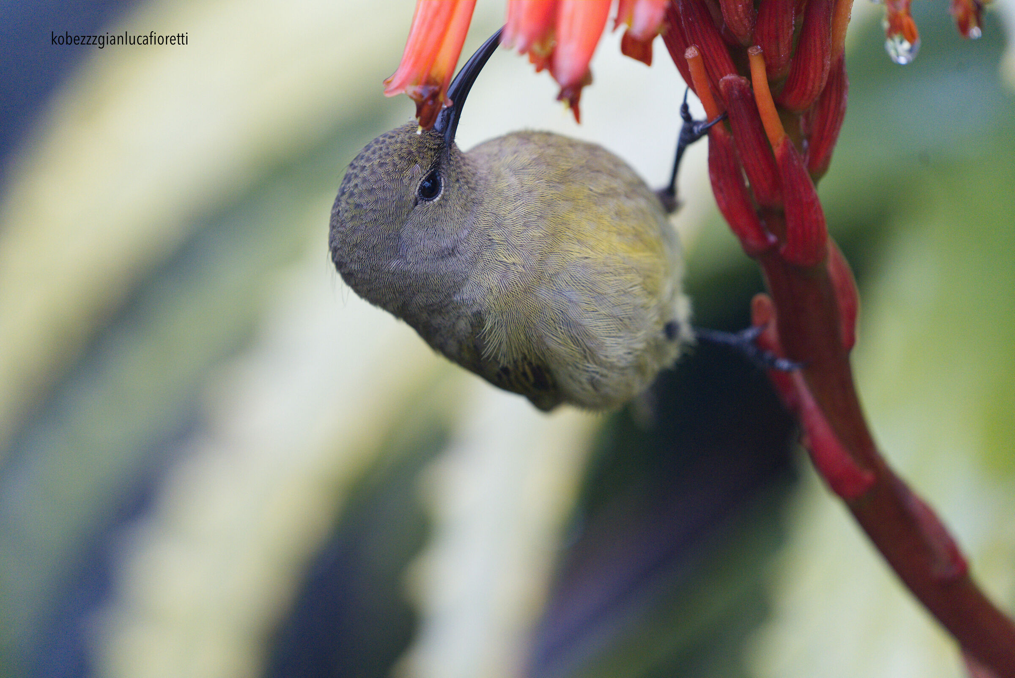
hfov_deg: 5.2
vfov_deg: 3.4
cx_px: 508
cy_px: 339
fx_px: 11283
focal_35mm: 400
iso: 2500
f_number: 5.6
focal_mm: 400
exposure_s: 1/500
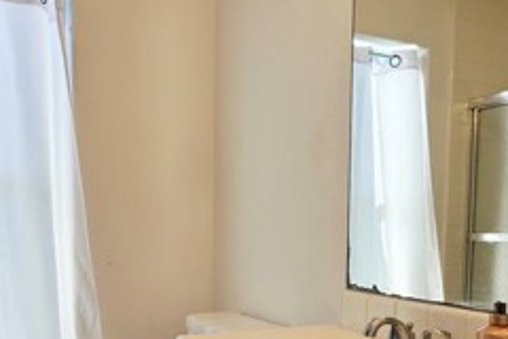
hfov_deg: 53.1
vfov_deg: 35.8
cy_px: 267
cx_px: 233
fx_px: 508
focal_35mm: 36
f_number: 2.2
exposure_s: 1/204
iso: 50
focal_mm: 2.2
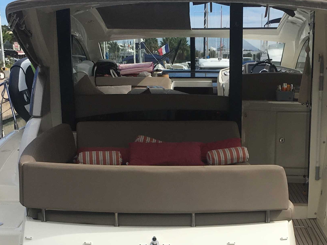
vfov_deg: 19.7
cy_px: 258
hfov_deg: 26.9
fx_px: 680
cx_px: 205
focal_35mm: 72
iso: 25
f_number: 2.2
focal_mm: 4.15
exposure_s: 1/2849
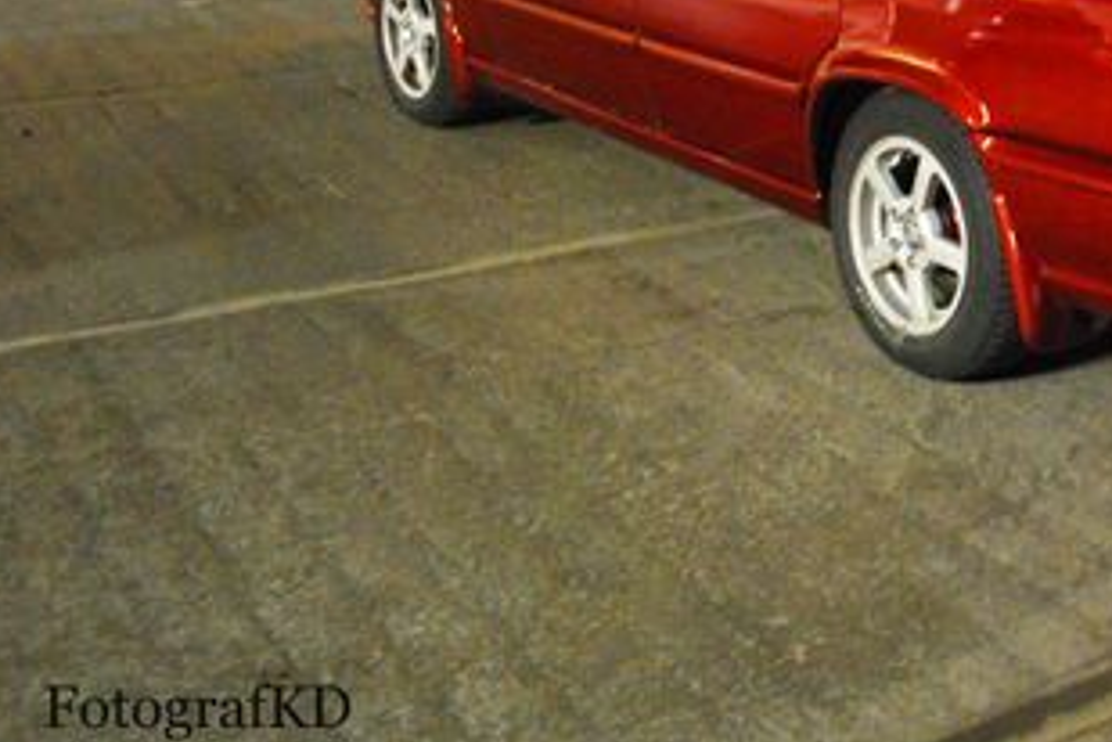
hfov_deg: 32.5
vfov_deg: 23.4
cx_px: 1134
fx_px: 1730
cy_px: 47
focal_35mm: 56
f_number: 3.5
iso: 1600
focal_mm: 18
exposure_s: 1/3
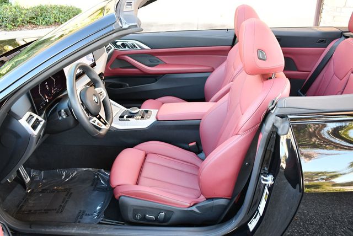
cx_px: 176
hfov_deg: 53.1
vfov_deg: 36.9
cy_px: 118
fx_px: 353
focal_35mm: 36
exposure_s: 1/125
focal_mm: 18
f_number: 3.5
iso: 800
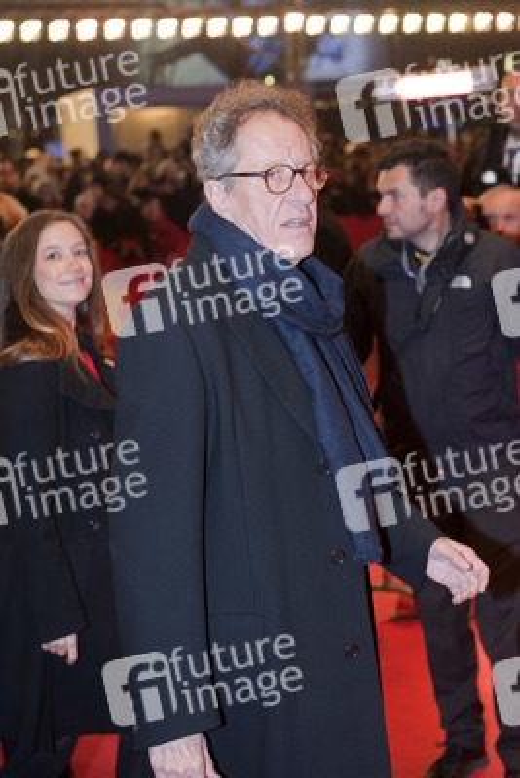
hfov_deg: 22.6
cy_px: 389
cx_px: 260
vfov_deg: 33.4
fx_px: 1299
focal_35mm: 60
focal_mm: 60
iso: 1250
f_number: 4
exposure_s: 1/250
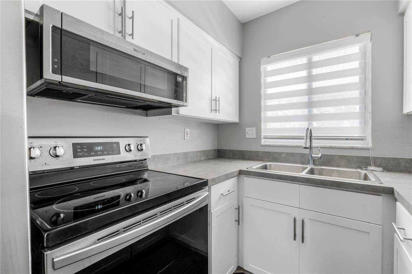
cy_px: 137
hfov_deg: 95.0
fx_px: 189
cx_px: 206
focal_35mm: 16
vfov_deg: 72.0
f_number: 11
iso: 400
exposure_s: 2
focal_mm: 16.5
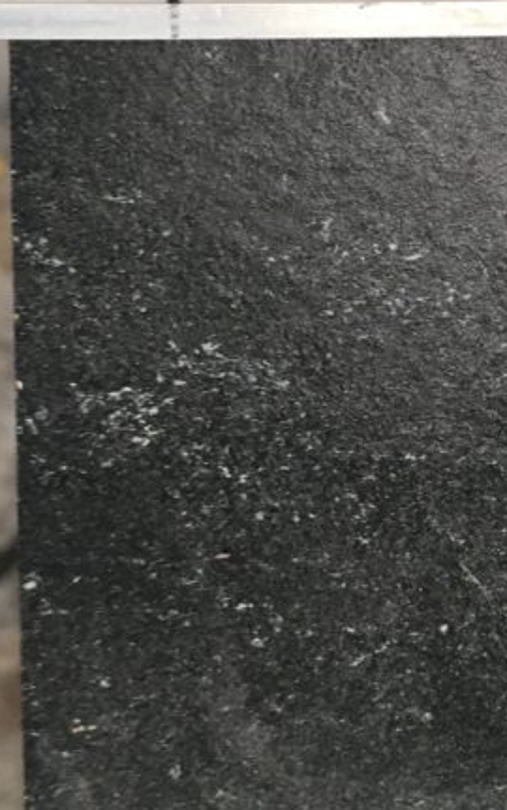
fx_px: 1611
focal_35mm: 73
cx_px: 381
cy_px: 303
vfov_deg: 28.1
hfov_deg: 17.8
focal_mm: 4.15
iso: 25
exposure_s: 1/30
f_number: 2.2
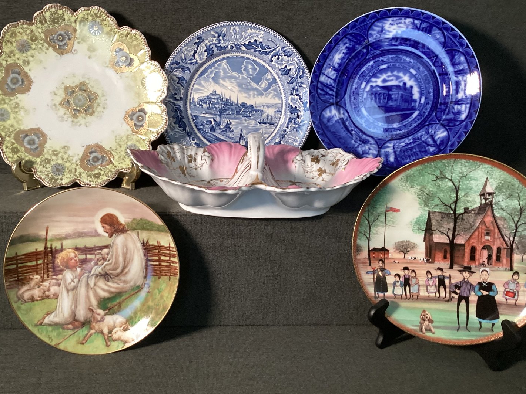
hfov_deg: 55.3
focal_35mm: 33
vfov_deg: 43.0
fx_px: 501
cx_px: 247
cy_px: 198
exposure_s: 1/60
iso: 250
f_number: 2.4
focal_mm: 3.3
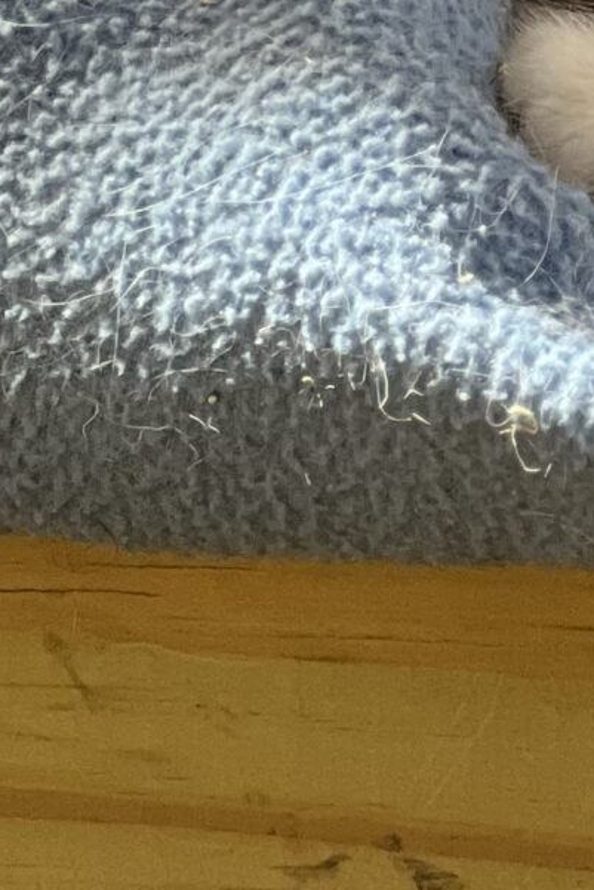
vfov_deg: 5.9
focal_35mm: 341
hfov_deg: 4.0
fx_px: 8434
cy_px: -863
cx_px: 887
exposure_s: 1/121
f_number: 2.8
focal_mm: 9
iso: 125
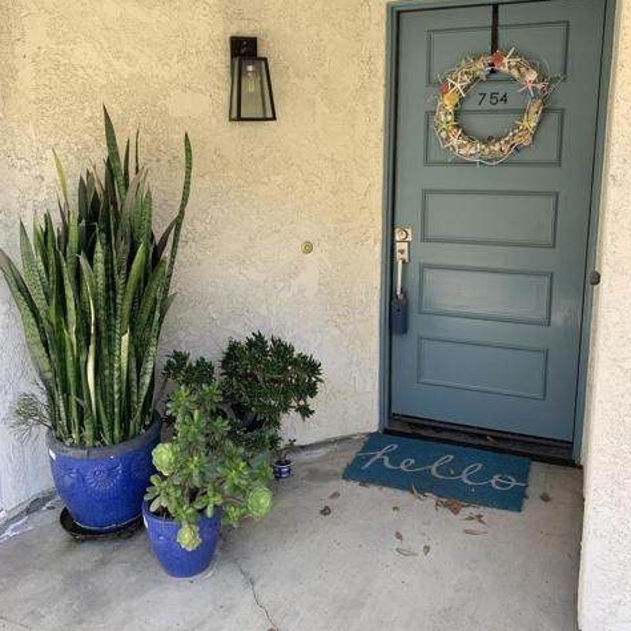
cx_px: 317
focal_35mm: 31
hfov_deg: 52.5
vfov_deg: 52.4
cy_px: 274
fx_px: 639
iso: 25
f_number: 1.8
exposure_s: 1/122
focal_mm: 4.25
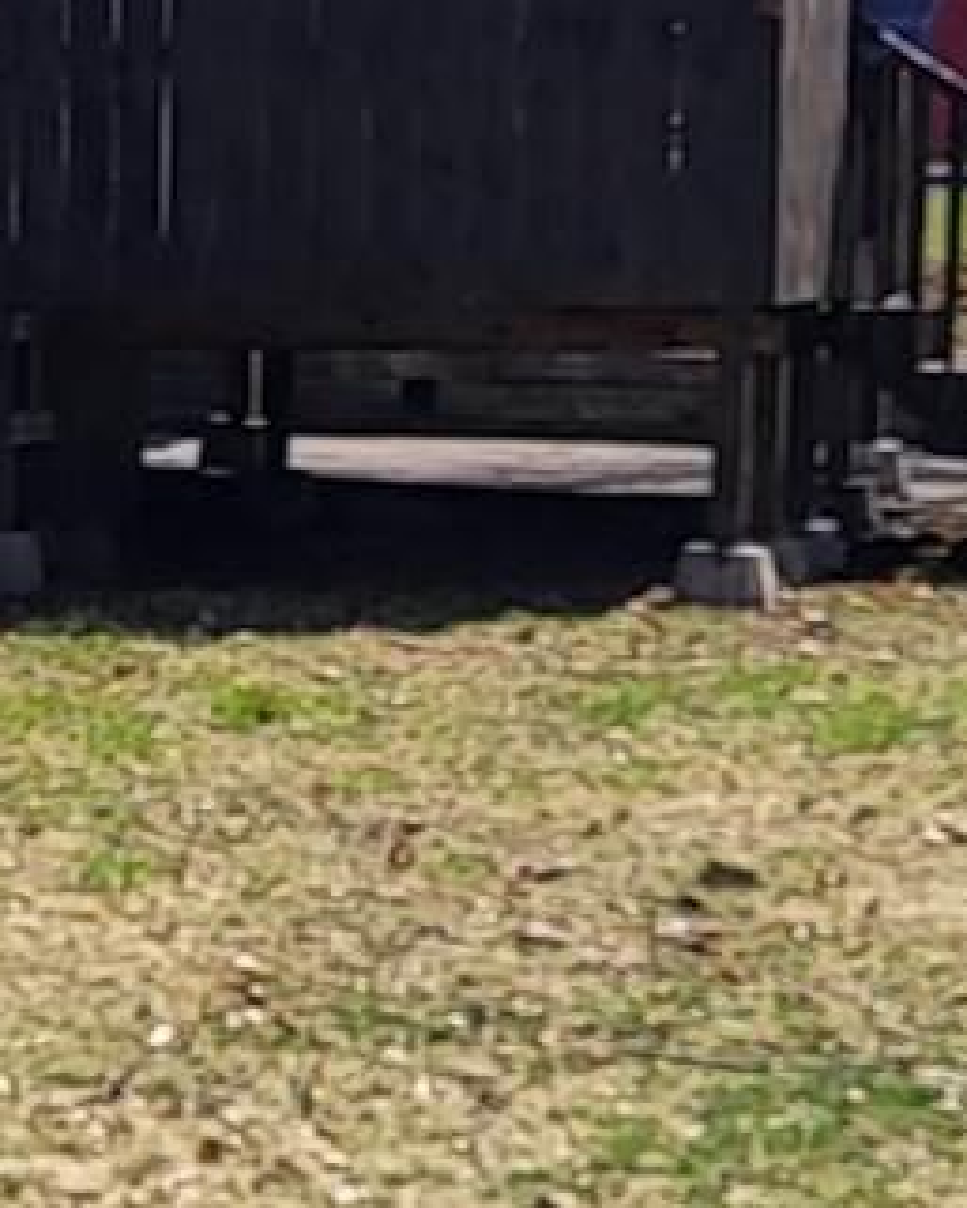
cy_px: 1042
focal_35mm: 182
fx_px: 6508
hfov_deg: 8.3
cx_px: -572
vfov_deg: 10.6
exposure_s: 1/2157
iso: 40
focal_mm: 5.4
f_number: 1.8
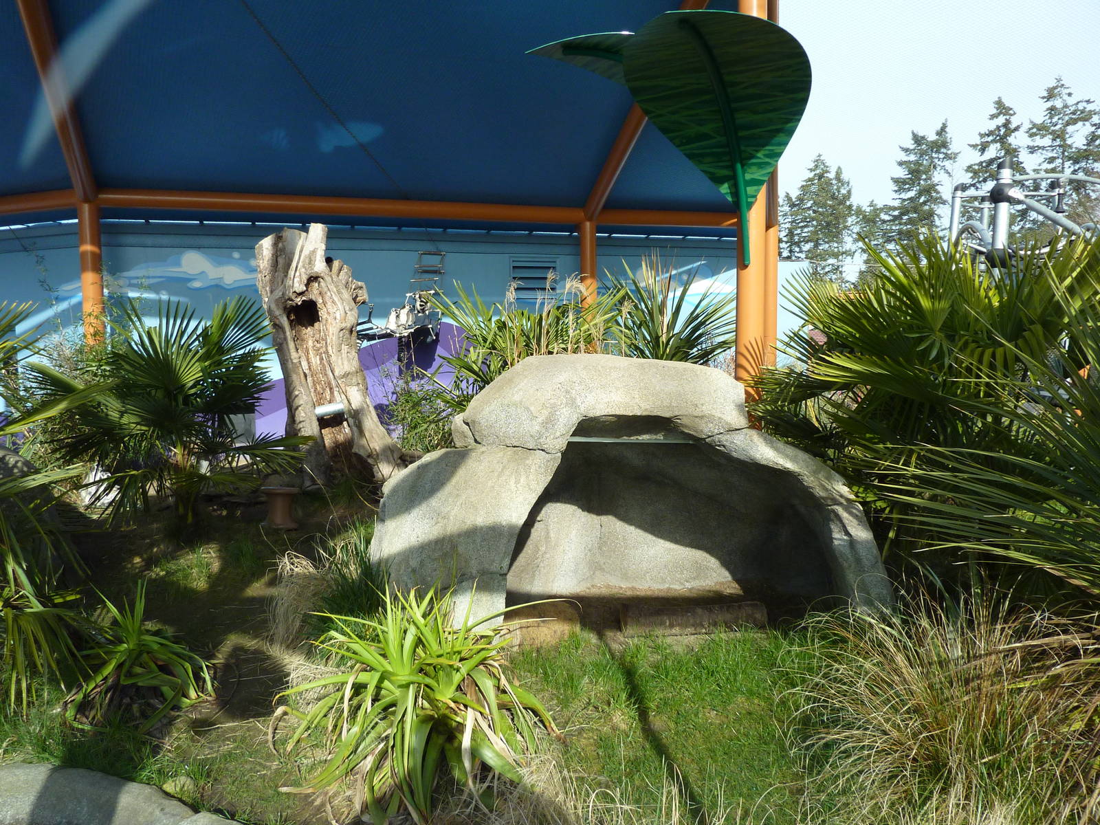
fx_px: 794
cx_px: 550
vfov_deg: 54.9
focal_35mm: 25
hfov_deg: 69.4
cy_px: 412
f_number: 3.3
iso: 125
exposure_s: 1/500
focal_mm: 4.1
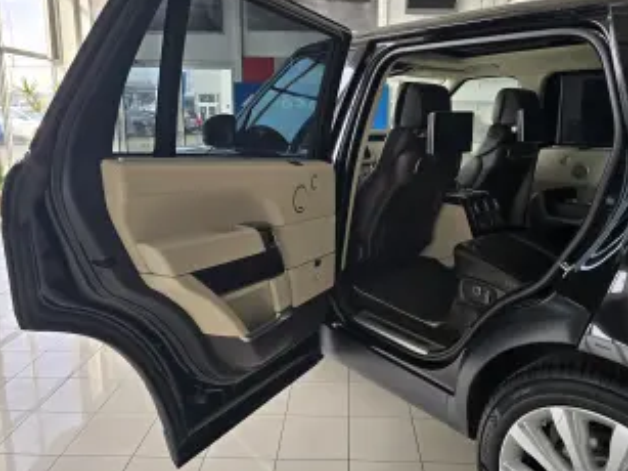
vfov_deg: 51.2
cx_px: 333
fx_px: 490
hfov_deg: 65.3
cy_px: 205
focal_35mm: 27
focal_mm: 6.3
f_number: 1.7
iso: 80
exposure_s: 1/180
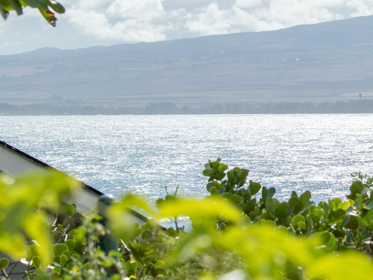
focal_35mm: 223
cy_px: 131
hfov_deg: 8.8
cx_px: 345
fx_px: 2404
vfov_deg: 6.7
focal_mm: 58
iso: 400
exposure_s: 1/800
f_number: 5.6
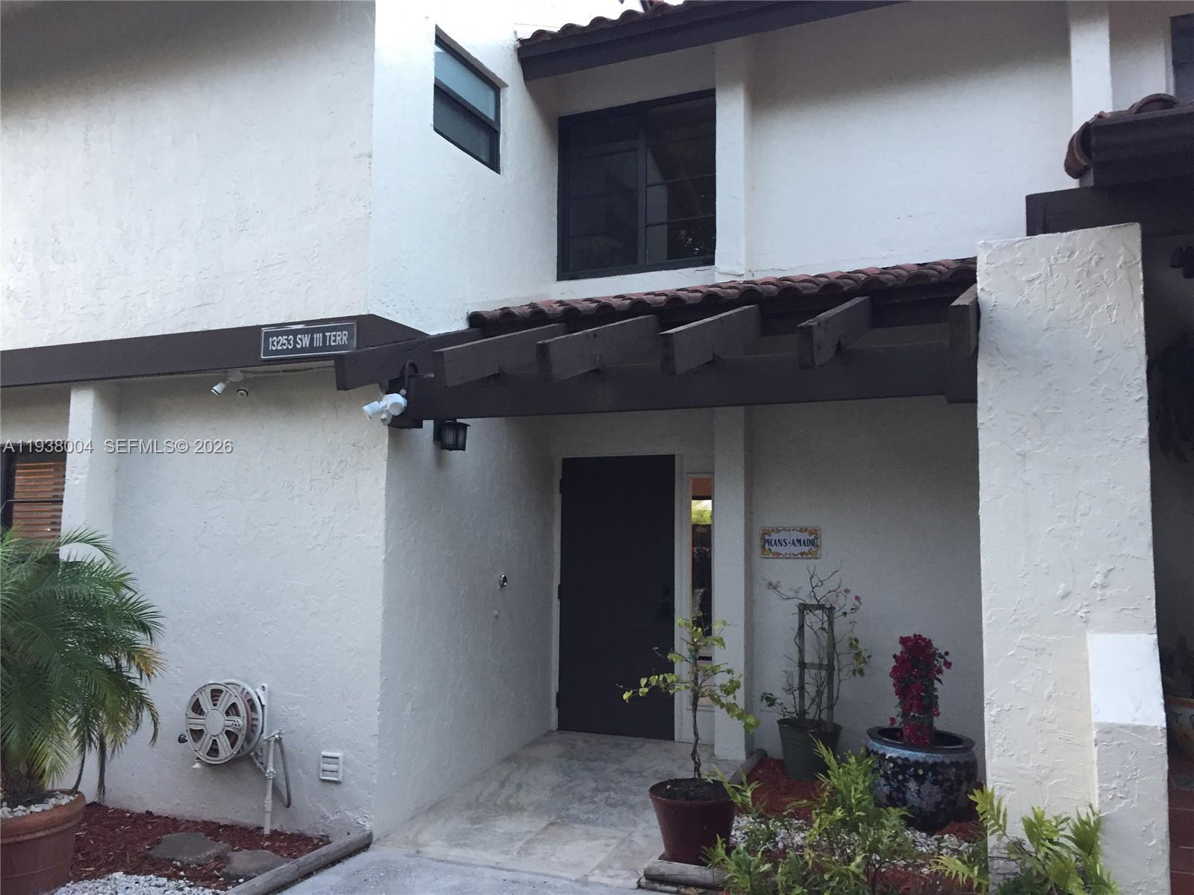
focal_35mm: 29
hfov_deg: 61.7
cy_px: 448
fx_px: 1000
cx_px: 597
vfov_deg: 48.2
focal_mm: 4.15
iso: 40
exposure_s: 1/30
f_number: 2.2
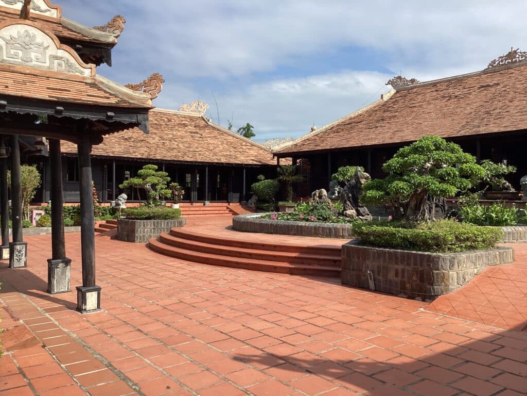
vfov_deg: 45.4
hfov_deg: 58.4
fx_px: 472
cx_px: 264
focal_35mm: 31
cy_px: 198
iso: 25
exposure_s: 1/1431
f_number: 2.4
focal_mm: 3.3
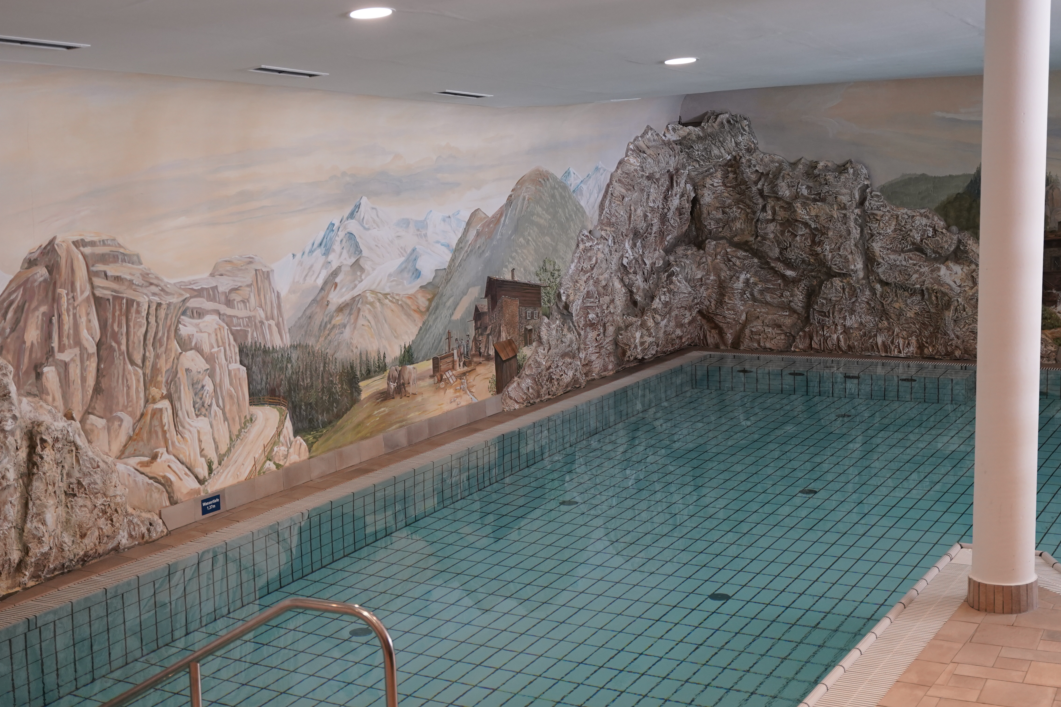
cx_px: 601
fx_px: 1591
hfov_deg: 36.8
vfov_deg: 25.1
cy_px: 345
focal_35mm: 54
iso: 1600
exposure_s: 1/160
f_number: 2.8
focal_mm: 41
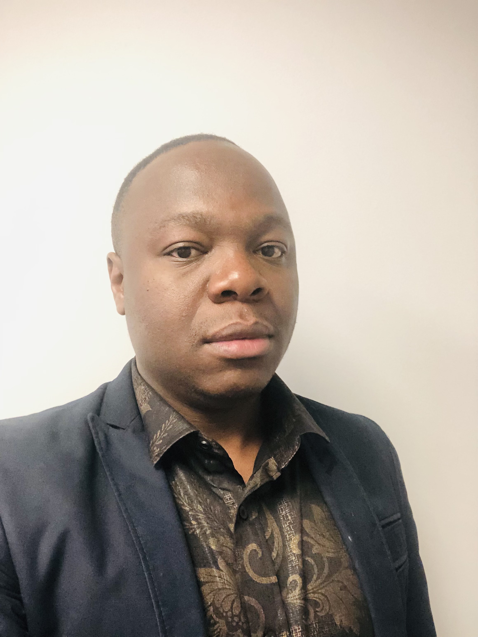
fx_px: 589
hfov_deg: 44.2
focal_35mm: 32
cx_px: 239
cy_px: 318
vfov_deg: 56.8
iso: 250
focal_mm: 2.87
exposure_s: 1/50
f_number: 2.2
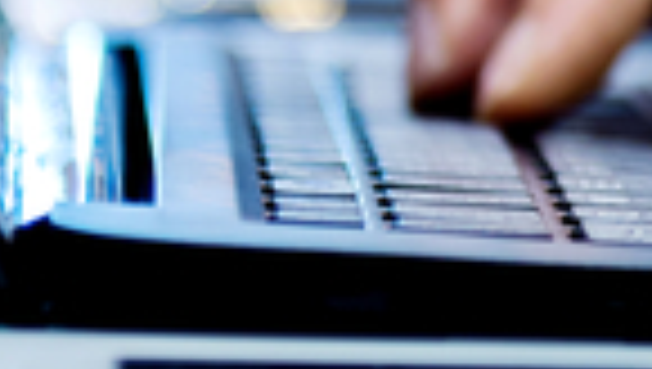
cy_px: -326
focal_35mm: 674
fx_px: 11667
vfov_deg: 1.8
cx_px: 1048
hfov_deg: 3.2
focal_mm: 110
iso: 200
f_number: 4
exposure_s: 1/5
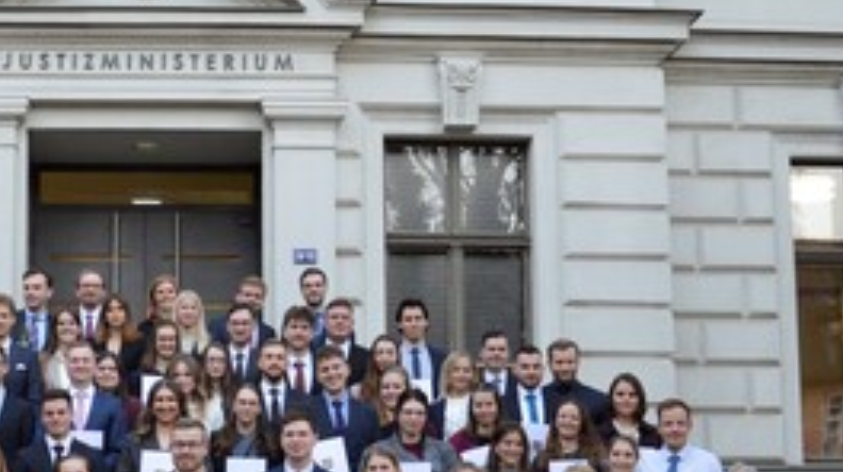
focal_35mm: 55
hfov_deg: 36.8
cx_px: 187
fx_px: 1226
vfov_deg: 21.6
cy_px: 370
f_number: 3.8
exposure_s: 1/60
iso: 400
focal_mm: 21
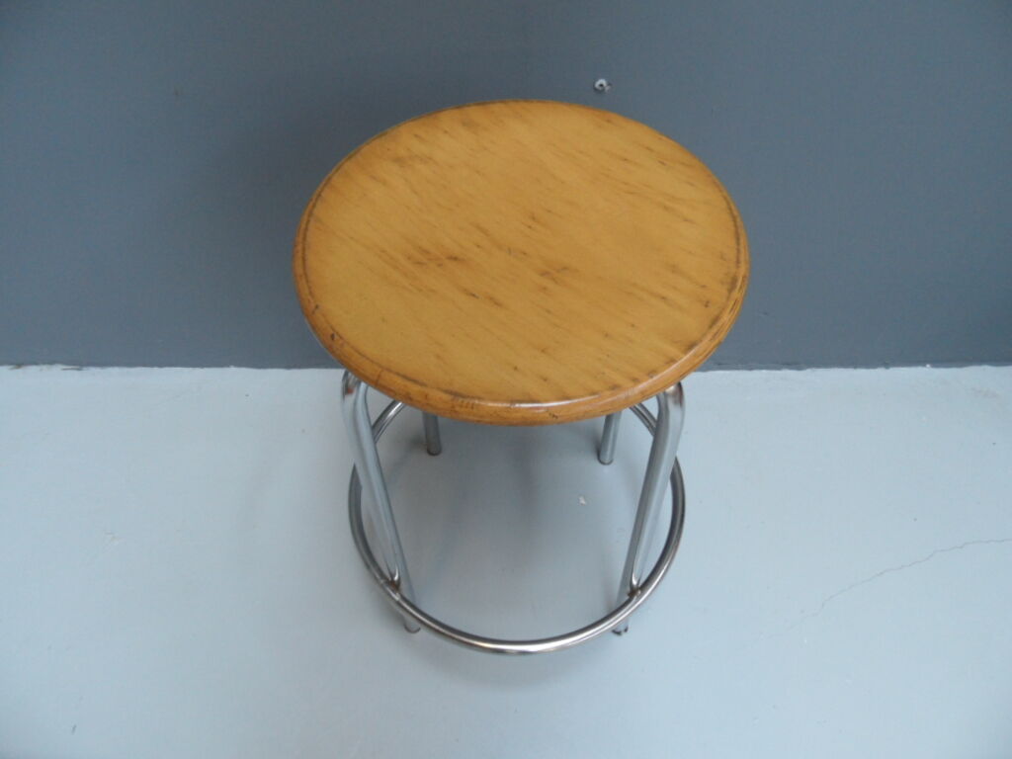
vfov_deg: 56.8
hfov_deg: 71.6
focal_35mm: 24
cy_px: 380
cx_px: 506
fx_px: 702
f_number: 3.2
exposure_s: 1/30
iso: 200
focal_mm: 3.9
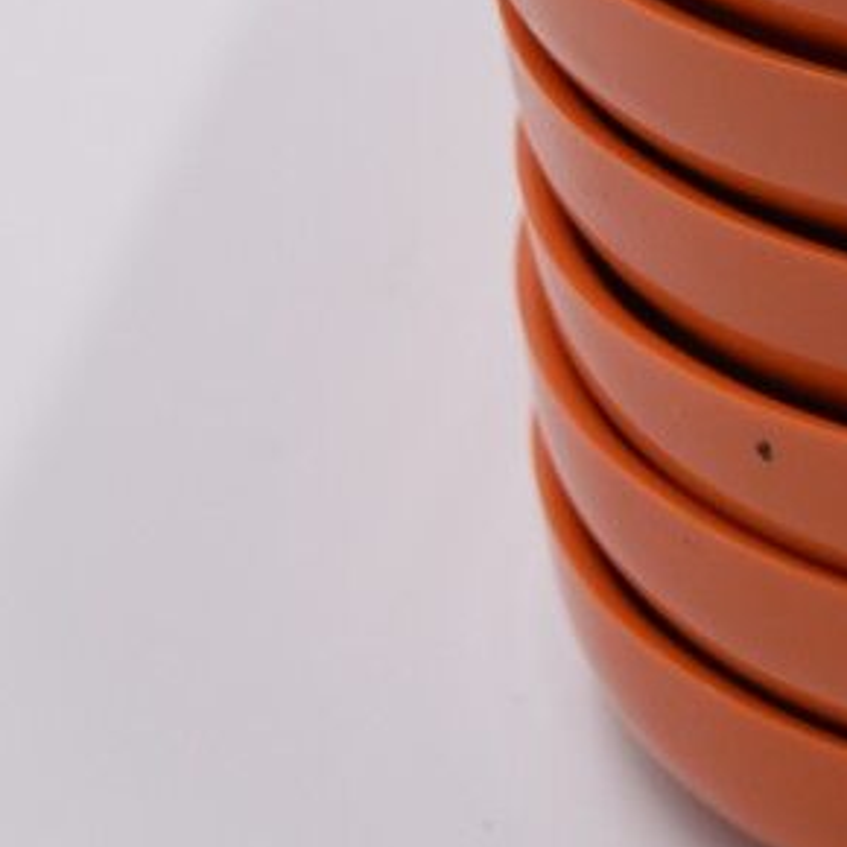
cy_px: -134
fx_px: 8748
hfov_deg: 5.3
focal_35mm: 316
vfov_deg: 5.5
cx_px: 2269
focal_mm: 40
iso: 160
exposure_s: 1/160
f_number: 5.6
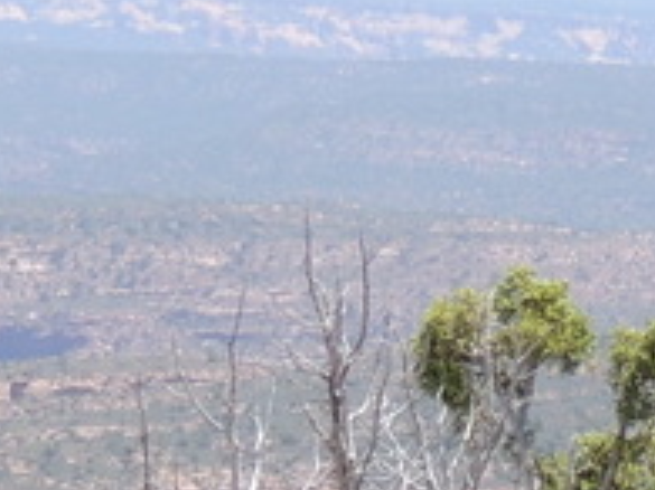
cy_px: 530
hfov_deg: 2.9
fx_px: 13048
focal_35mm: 690
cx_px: 682
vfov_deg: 2.2
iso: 100
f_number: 4.2
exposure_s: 1/400
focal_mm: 18.7
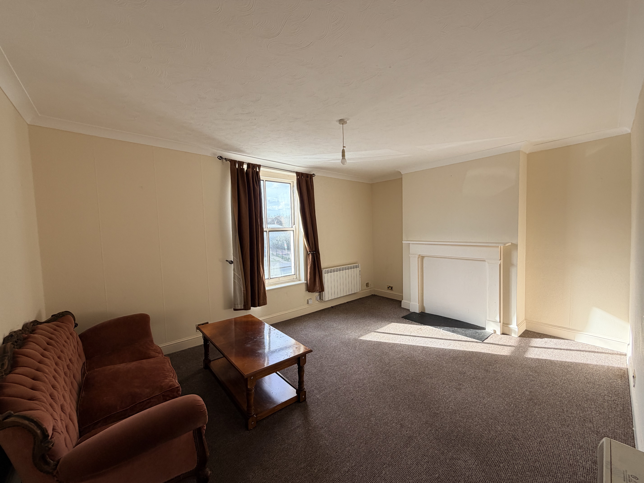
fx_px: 260
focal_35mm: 14
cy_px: 242
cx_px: 322
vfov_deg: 85.7
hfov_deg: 102.1
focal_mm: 2.22
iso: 40
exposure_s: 1/131
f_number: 2.2
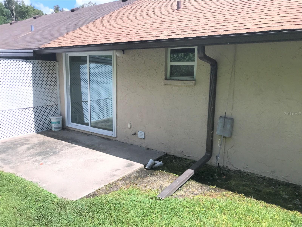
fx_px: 244
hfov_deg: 63.4
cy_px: 114
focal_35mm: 28
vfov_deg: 49.7
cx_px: 151
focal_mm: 3.99
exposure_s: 1/3300
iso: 20
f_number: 1.8
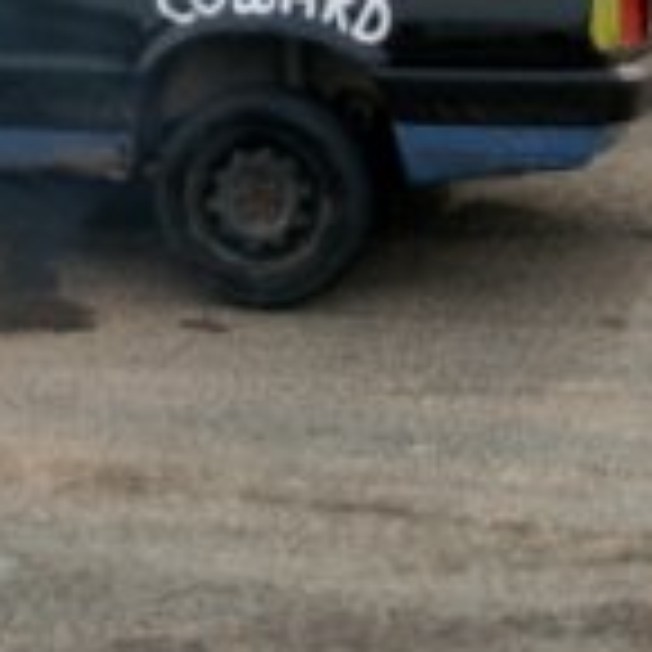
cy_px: -292
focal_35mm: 146
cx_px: 54
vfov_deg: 11.5
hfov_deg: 11.9
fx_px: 3111
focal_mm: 26
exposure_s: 1/1000
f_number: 4.2
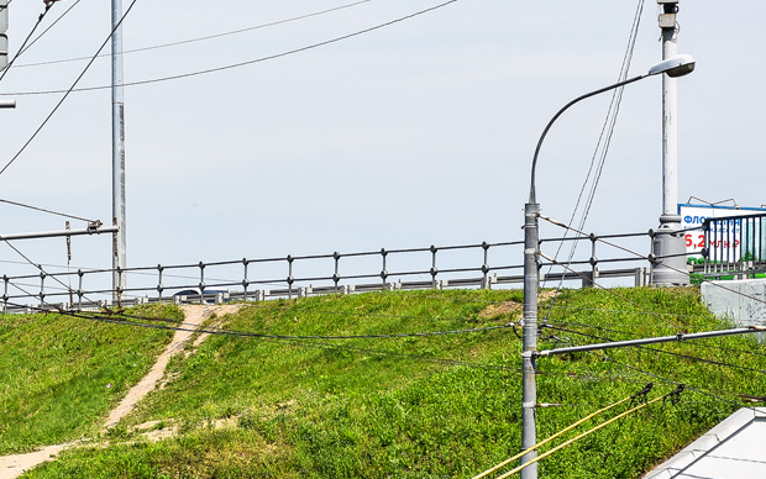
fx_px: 4323
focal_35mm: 207
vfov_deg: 6.3
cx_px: 243
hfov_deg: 10.1
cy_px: 404
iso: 125
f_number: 8
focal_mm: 70
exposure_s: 1/500
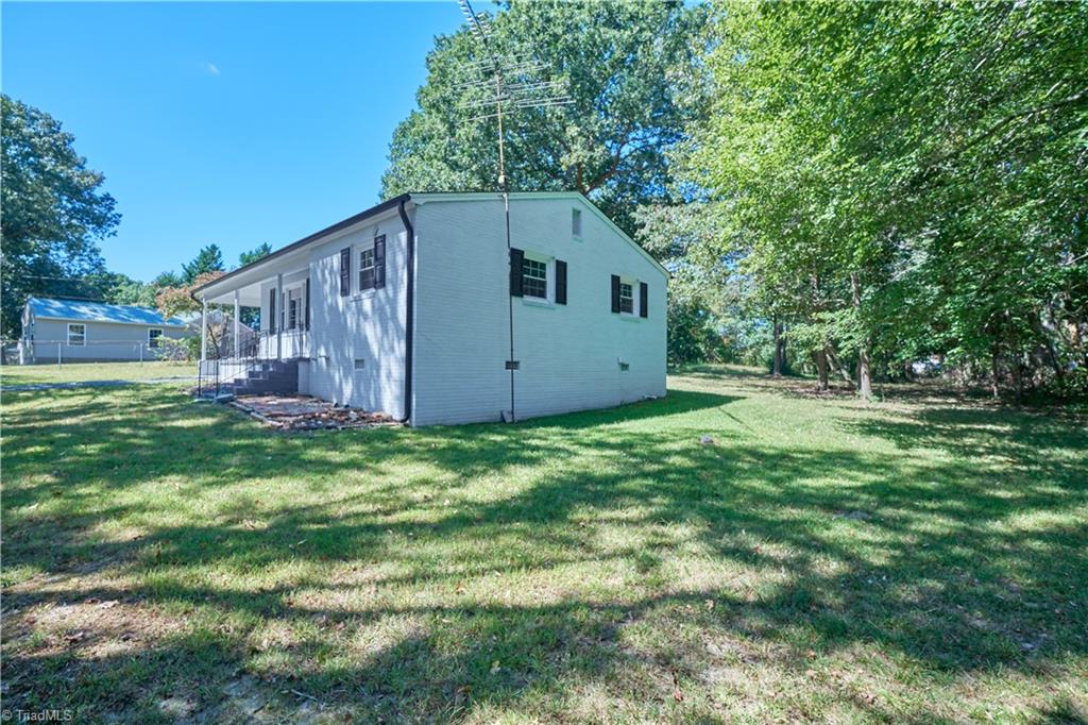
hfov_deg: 100.4
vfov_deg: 77.3
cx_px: 544
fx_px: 453
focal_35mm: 15
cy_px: 362
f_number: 4
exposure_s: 1/26
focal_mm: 10
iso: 320
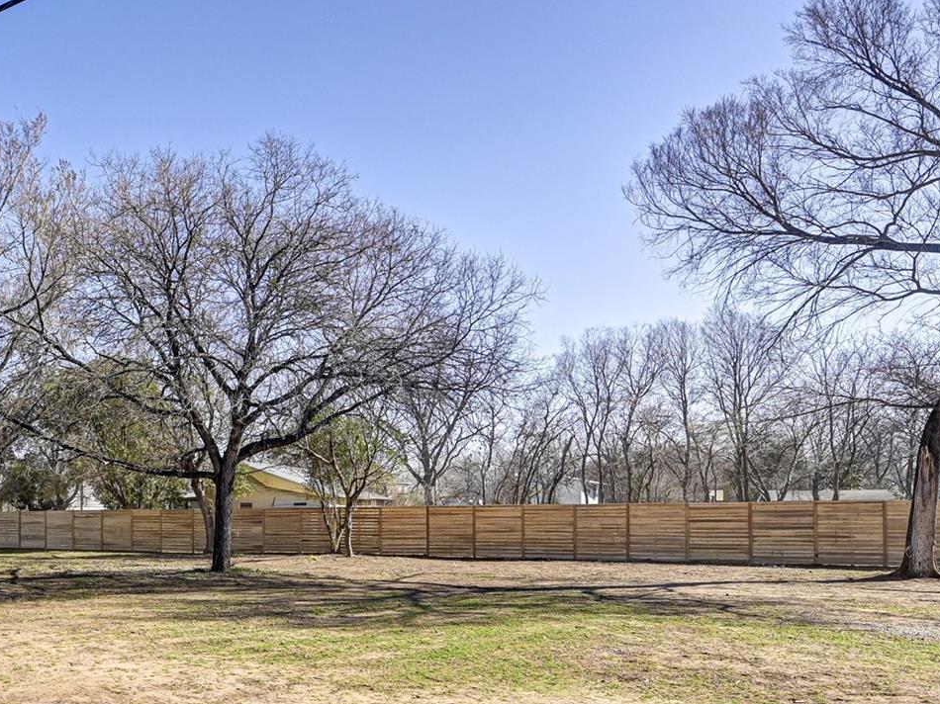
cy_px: 514
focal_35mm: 29
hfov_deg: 57.3
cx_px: 194
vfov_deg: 46.7
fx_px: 787
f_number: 6.3
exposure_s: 1/640
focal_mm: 14
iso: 320
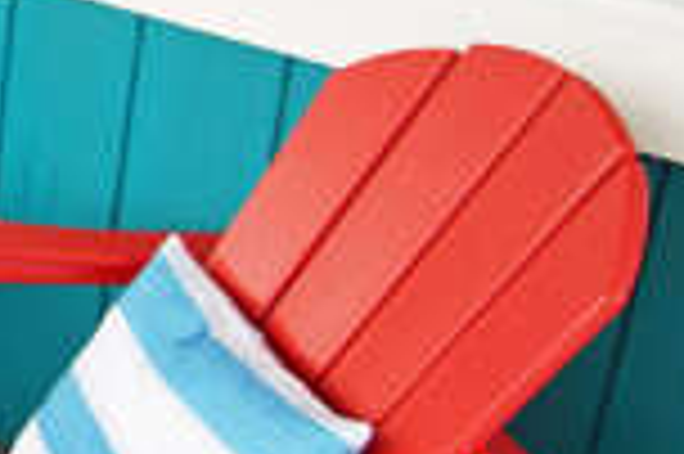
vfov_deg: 17.5
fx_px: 1442
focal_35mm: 76
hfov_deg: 21.7
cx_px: -374
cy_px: 4
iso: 100
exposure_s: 1/60
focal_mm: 10
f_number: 4
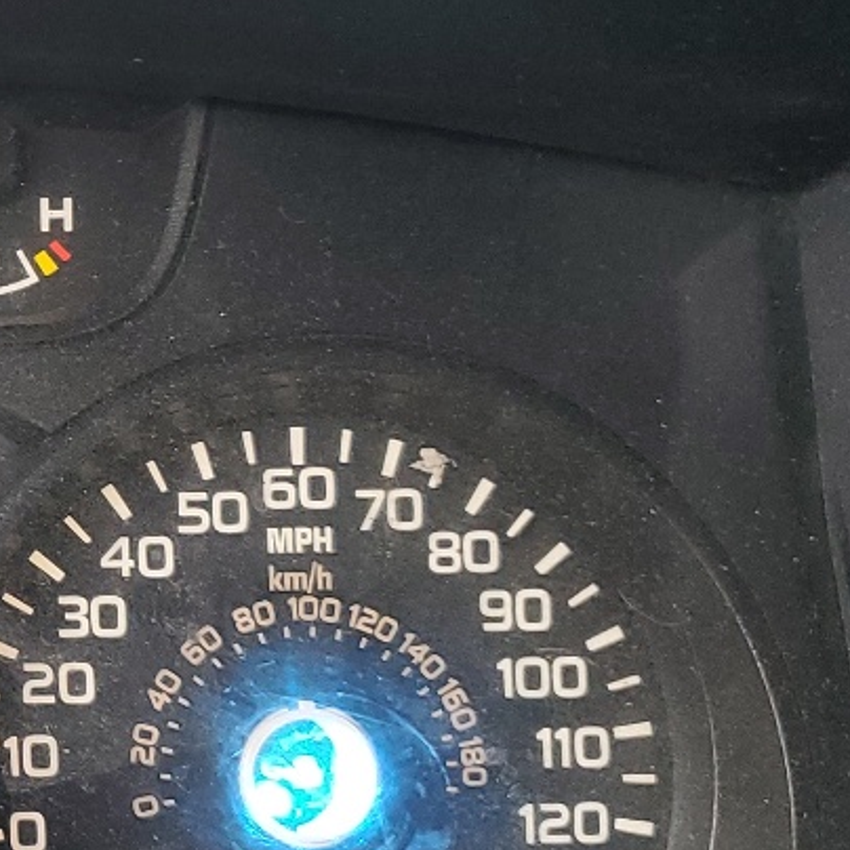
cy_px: 465
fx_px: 2528
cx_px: -490
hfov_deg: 17.0
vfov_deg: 19.1
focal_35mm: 91
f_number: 1.5
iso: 98
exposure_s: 1/120
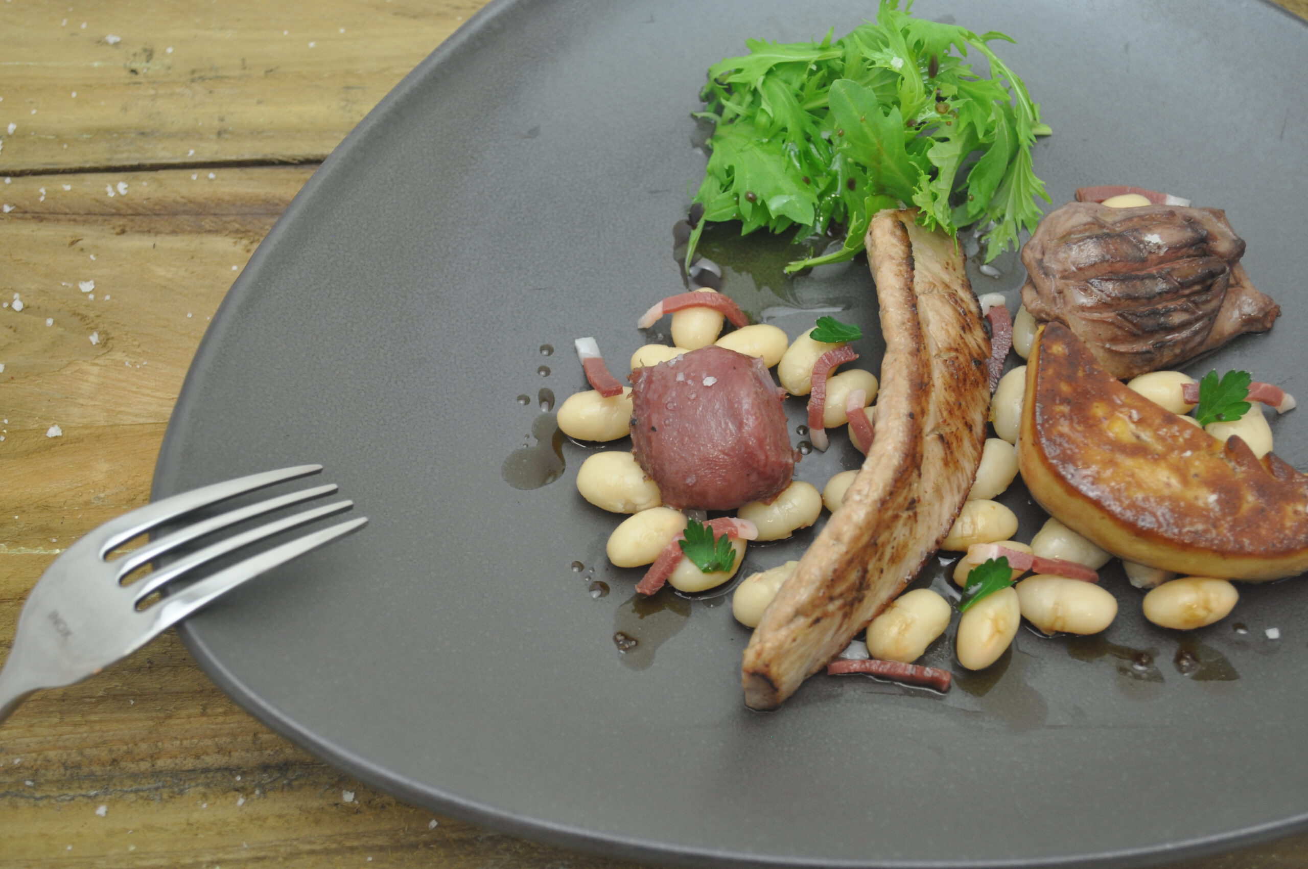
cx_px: 654
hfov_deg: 37.9
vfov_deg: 25.7
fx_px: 1905
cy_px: 434
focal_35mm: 52
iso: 500
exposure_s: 1/60
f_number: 5
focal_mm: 35
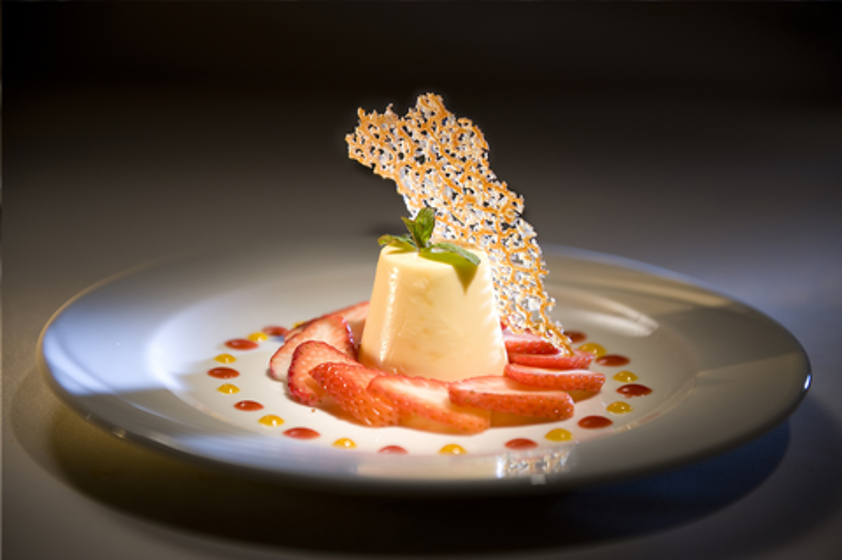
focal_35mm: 70
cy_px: 280
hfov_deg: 28.9
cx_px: 421
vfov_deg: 19.4
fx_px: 1636
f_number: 5.6
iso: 200
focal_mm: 70
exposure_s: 1/100
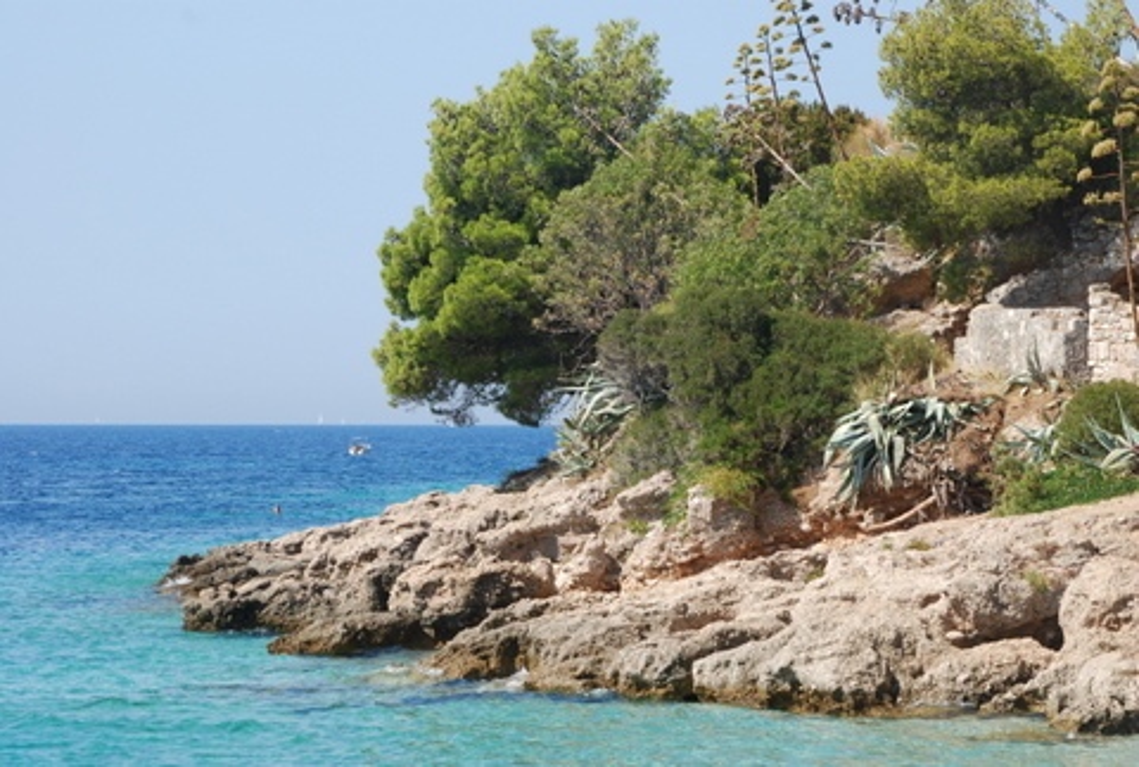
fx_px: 4664
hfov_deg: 13.9
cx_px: 570
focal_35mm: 147
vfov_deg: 9.4
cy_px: 384
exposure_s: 1/200
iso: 200
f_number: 10
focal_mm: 98
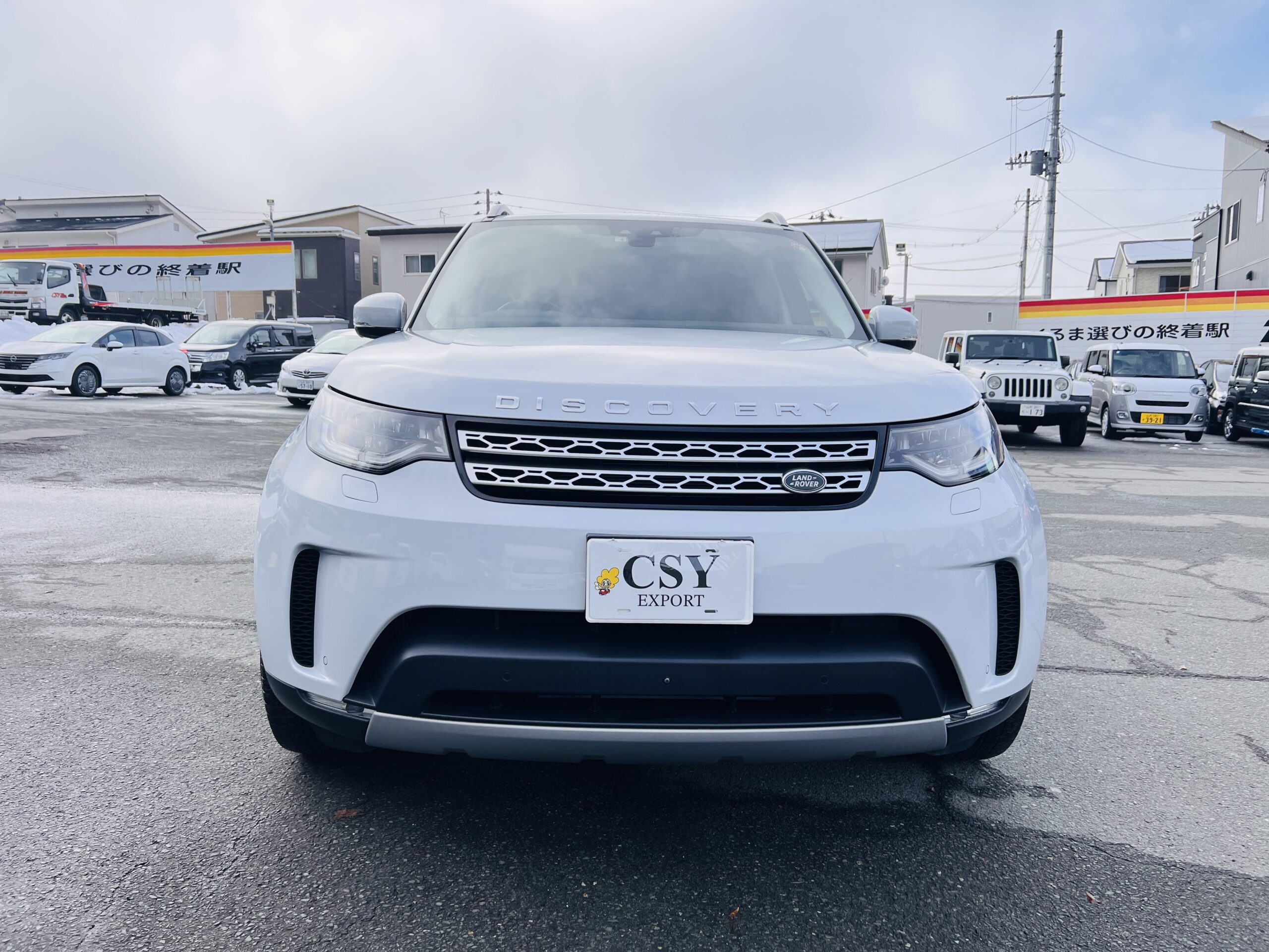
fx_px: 953
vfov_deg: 53.1
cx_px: 634
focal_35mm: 26
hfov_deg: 67.3
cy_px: 476
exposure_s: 1/3571
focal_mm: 5.7
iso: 50
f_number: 1.5
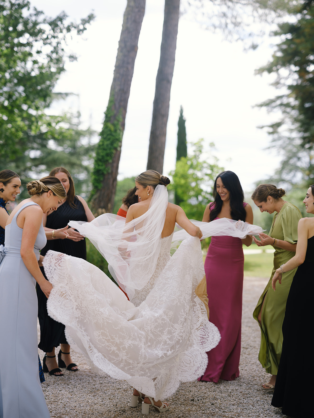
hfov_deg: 23.3
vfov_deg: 30.7
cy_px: 209
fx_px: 762
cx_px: 157
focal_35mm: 63
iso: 200
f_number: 2.5
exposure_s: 1/1100
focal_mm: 80
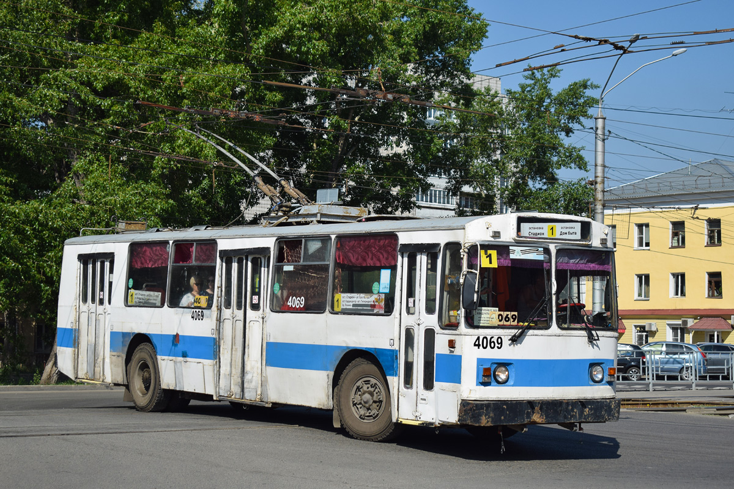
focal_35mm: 69
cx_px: 367
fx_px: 1407
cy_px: 244
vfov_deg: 19.7
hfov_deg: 29.2
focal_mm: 46
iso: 100
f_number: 6.3
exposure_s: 1/800
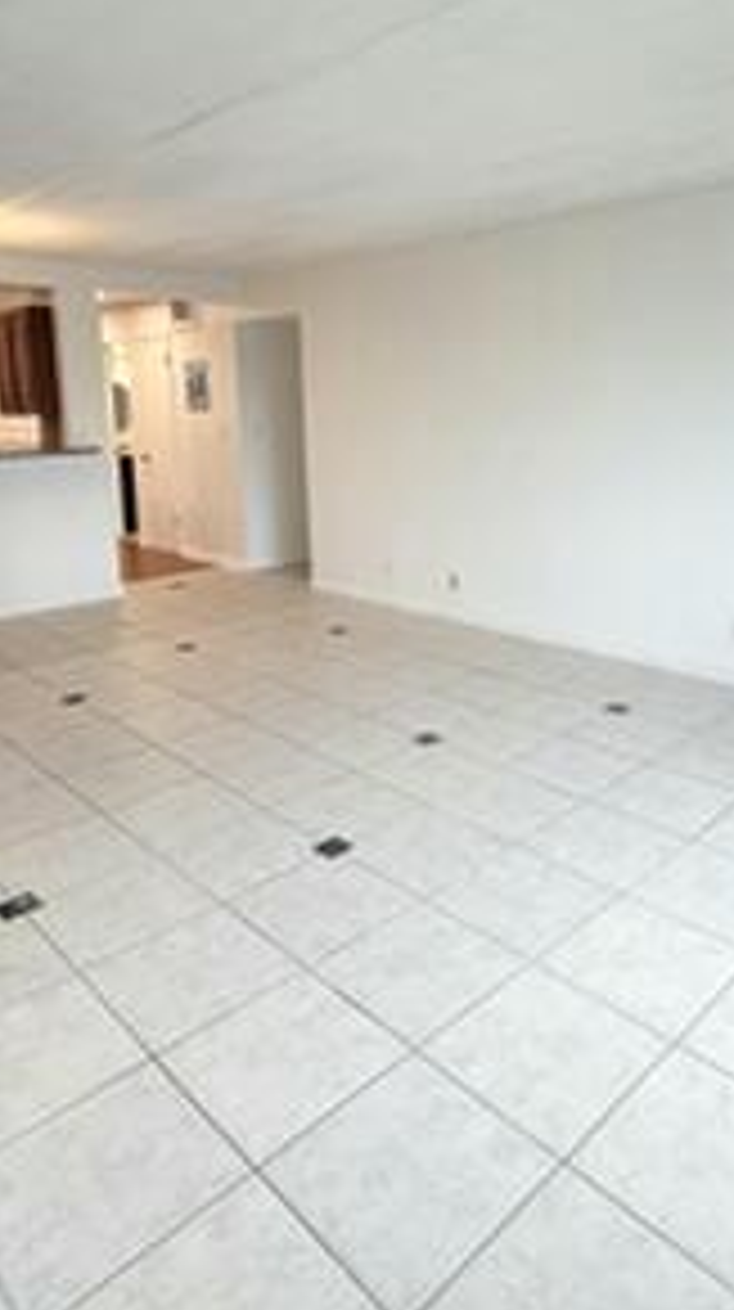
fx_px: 729
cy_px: 657
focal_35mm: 21
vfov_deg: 83.9
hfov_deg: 52.8
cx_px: 464
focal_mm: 2.22
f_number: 2.2
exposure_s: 1/120
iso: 200
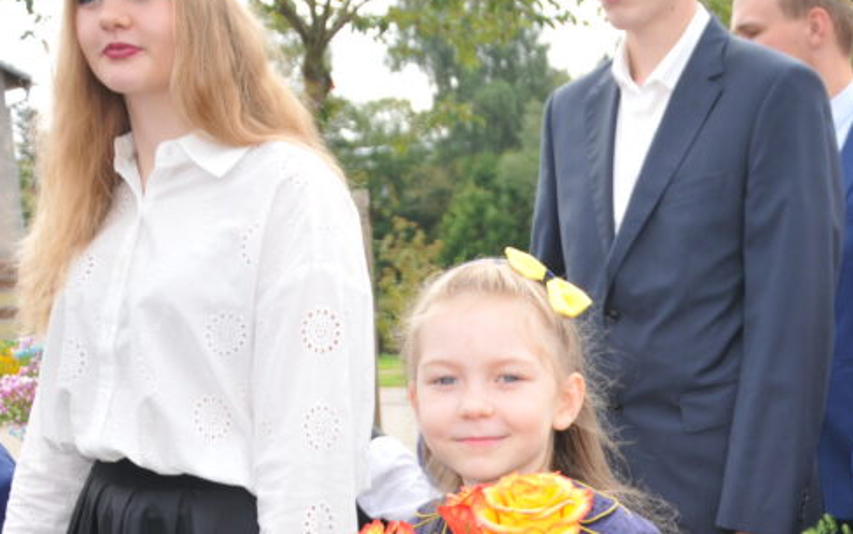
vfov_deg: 16.9
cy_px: 415
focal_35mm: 77
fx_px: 1791
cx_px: 652
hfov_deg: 26.4
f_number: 3.8
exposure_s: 1/250
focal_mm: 24
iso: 200
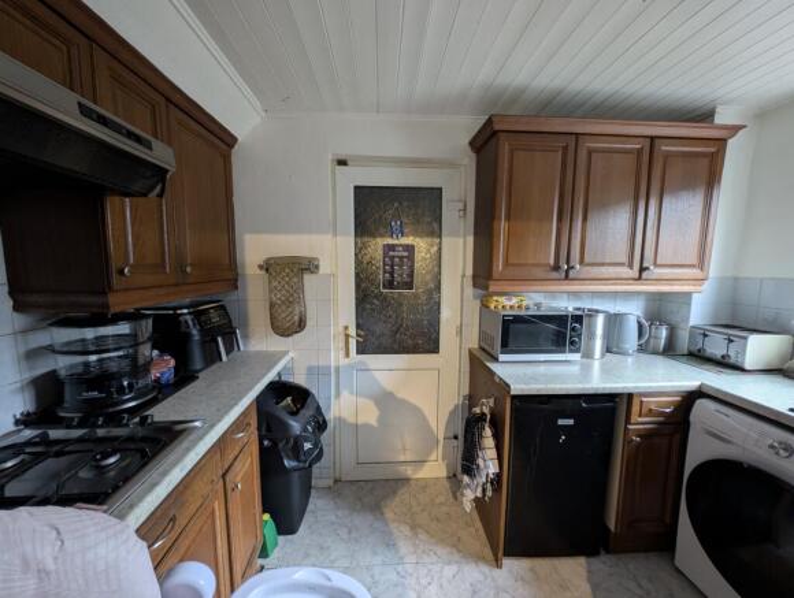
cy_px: 299
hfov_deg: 110.4
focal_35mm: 12
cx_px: 397
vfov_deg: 94.7
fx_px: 276
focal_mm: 2.23
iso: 192
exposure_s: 1/25
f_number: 1.95
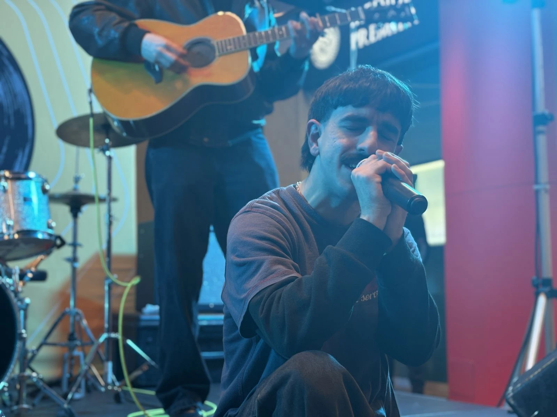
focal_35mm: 52
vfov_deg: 28.0
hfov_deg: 36.8
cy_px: 208
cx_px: 278
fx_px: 837
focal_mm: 5.96
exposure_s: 1/60
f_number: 1.6
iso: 100
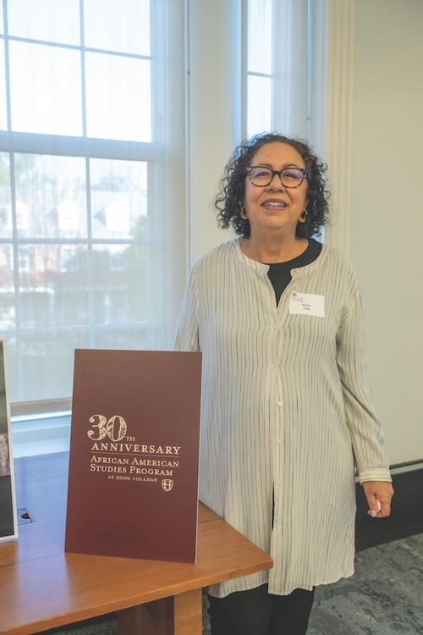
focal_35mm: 35
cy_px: 318
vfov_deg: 54.4
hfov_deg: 37.9
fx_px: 617
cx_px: 212
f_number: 5.6
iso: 3200
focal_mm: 35
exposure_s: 1/100
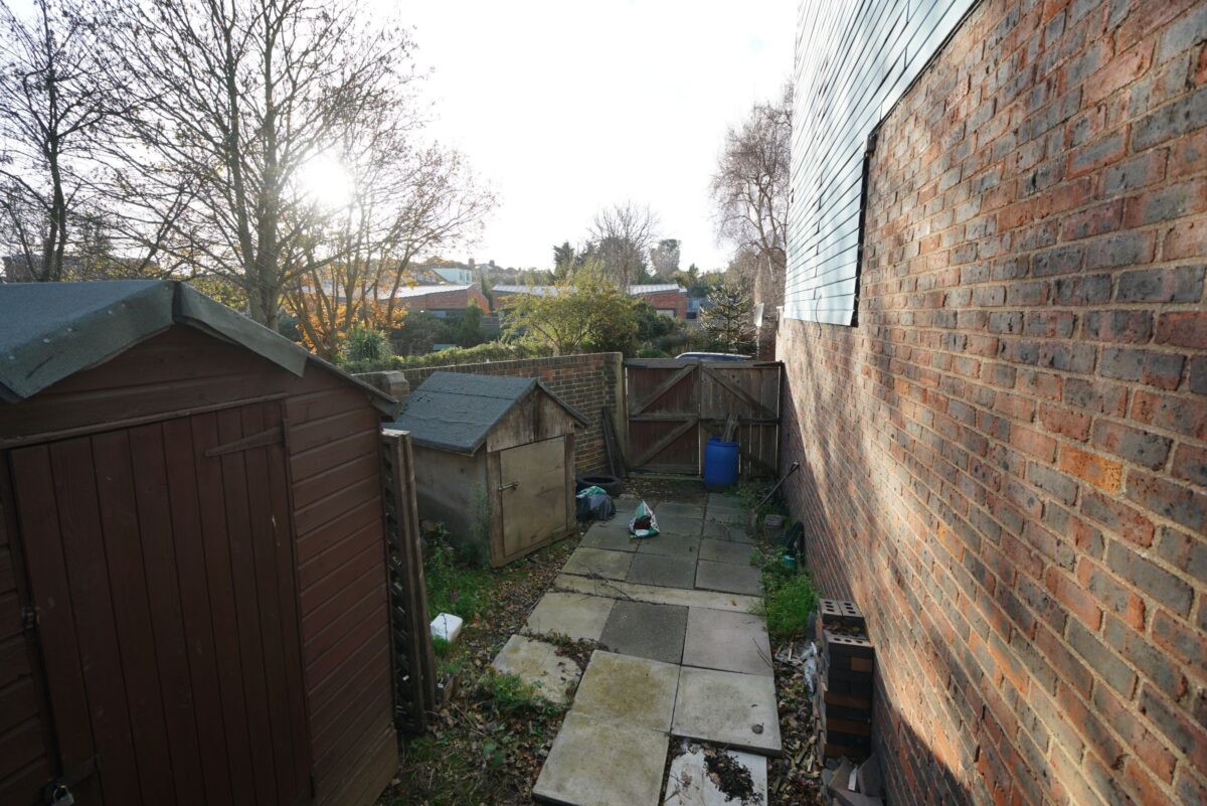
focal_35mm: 16
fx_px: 537
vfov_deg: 73.8
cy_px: 403
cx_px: 604
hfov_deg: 96.7
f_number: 5.6
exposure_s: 1/160
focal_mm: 16
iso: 125
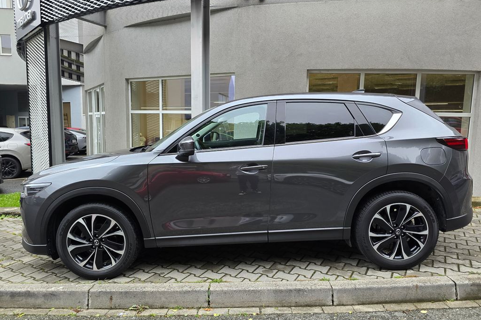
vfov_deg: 53.1
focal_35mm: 24
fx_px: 321
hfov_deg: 73.8
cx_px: 240
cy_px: 160
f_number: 1.7
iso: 125
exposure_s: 1/180
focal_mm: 6.3
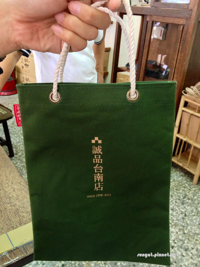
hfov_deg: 40.7
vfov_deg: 52.6
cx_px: 100
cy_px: 134
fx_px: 270
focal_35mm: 35
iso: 100
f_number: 2.4
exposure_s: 1/20
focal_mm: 4.28
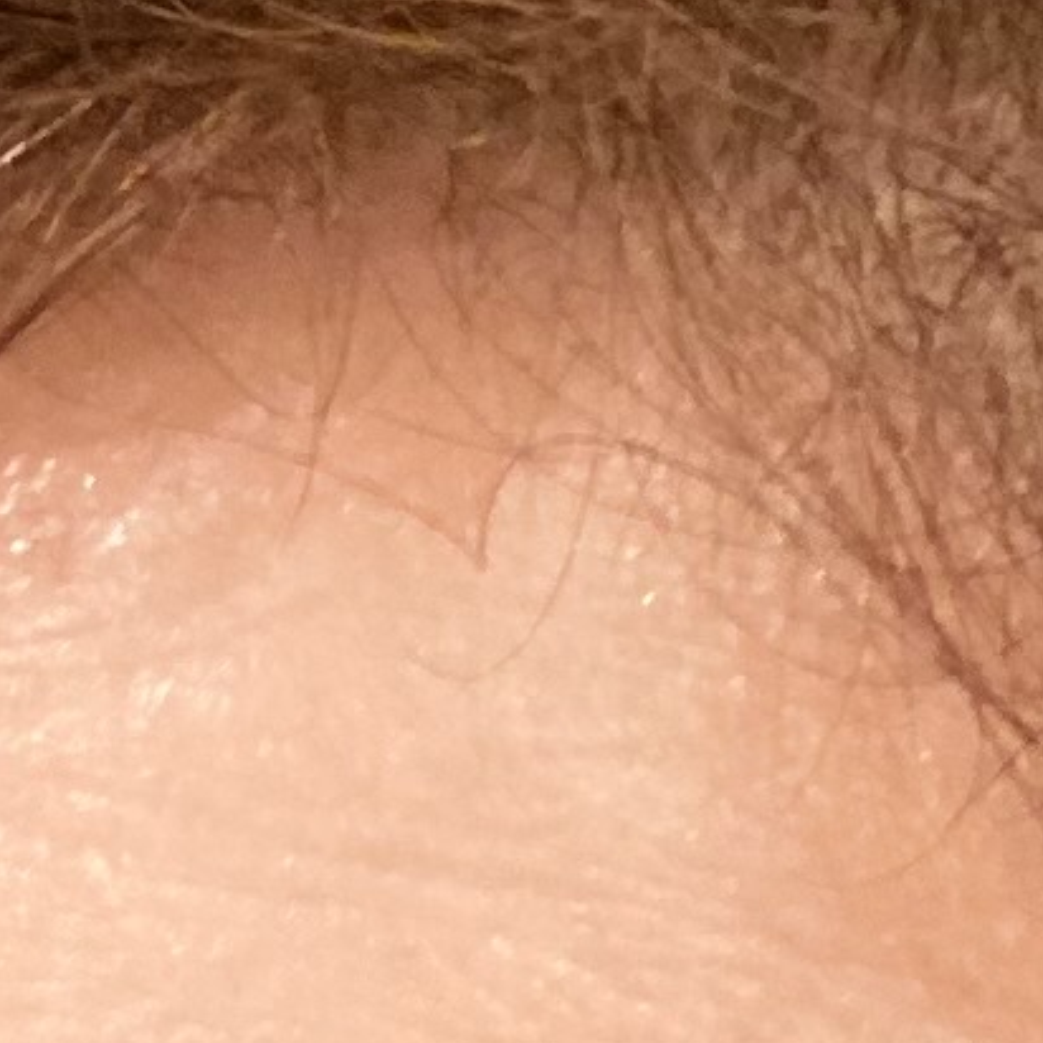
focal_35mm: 450
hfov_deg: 3.9
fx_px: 15340
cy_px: 3045
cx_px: 172
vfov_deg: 3.8
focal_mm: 6
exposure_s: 1/33
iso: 160
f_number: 2
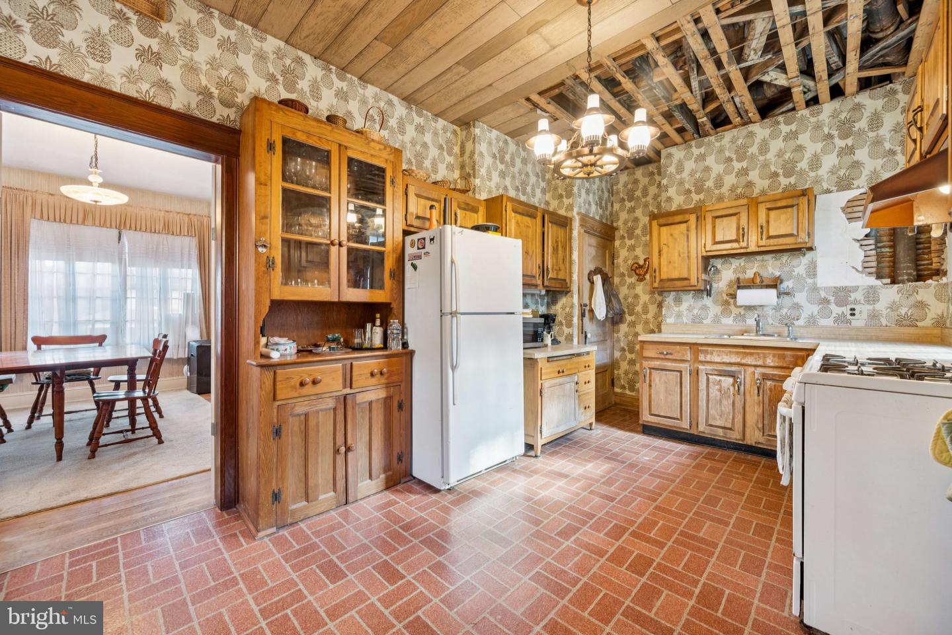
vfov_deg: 81.2
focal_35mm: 14
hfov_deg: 104.3
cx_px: 476
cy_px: 318
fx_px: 370
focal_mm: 14
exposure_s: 1/6
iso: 400
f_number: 7.1
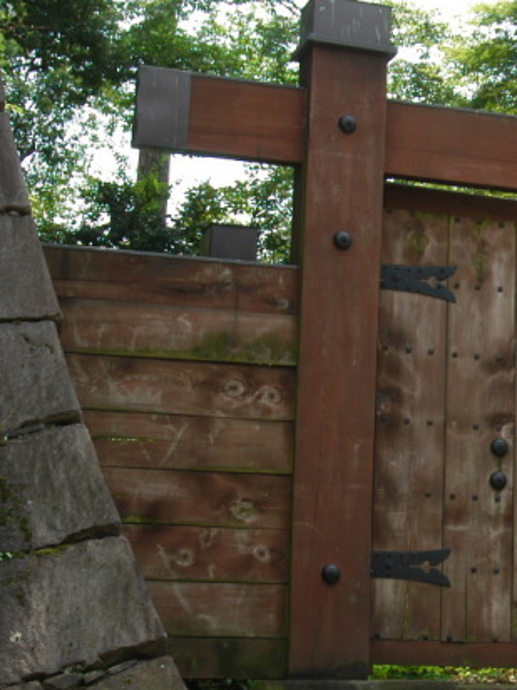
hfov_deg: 16.6
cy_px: 388
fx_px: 1713
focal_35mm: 86
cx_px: 571
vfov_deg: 22.7
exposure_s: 1/160
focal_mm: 24
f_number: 6.3
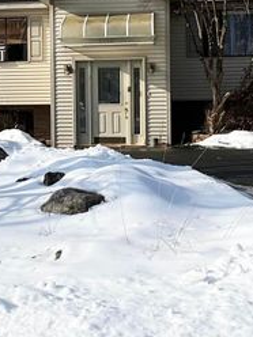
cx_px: 15
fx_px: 760
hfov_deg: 18.5
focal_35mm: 78
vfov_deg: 24.8
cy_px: 96
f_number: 1.8
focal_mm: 3
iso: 25
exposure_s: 1/2538
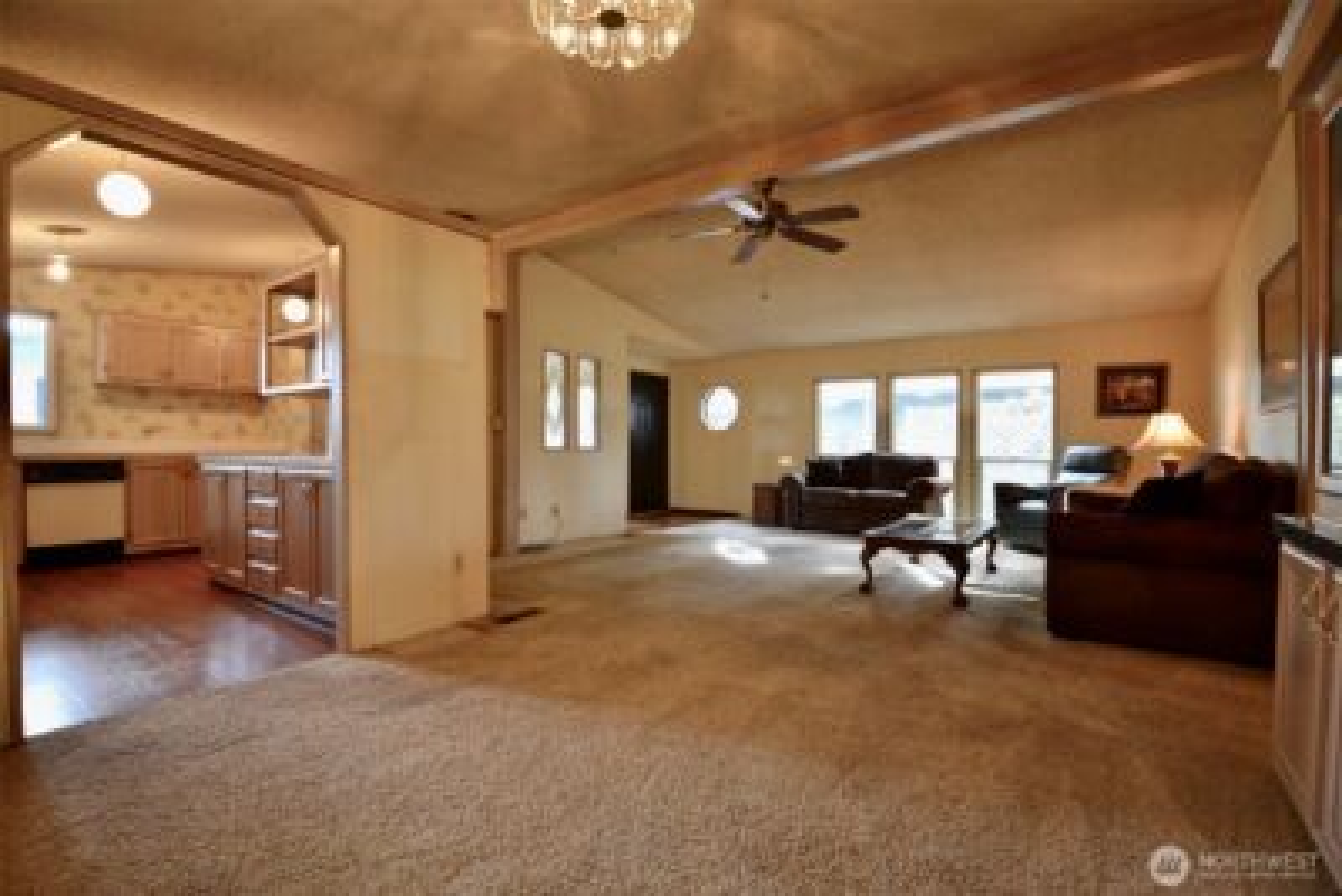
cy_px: 448
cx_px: 671
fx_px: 559
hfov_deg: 100.4
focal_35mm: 15
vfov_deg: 77.4
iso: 400
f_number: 3.5
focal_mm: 10
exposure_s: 1/25
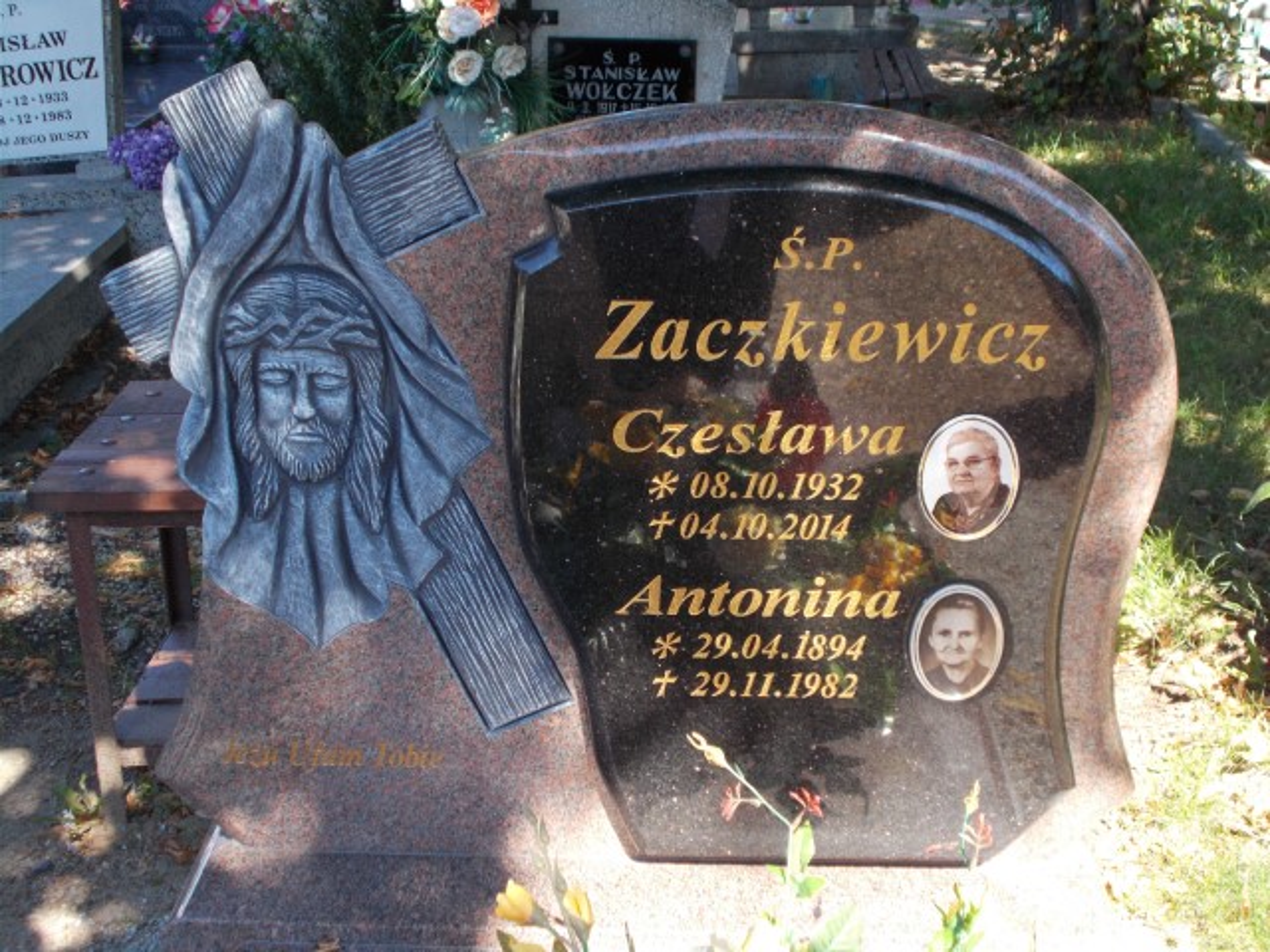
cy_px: 476
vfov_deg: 29.1
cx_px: 635
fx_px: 1834
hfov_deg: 38.2
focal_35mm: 50
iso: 80
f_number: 4.5
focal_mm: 9
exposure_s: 1/80
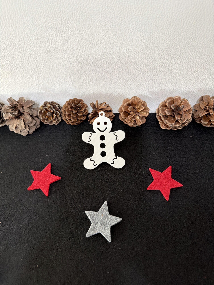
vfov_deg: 71.6
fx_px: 198
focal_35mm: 24
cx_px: 107
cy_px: 142
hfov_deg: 56.8
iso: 200
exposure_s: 1/91
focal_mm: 6.76
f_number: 1.78
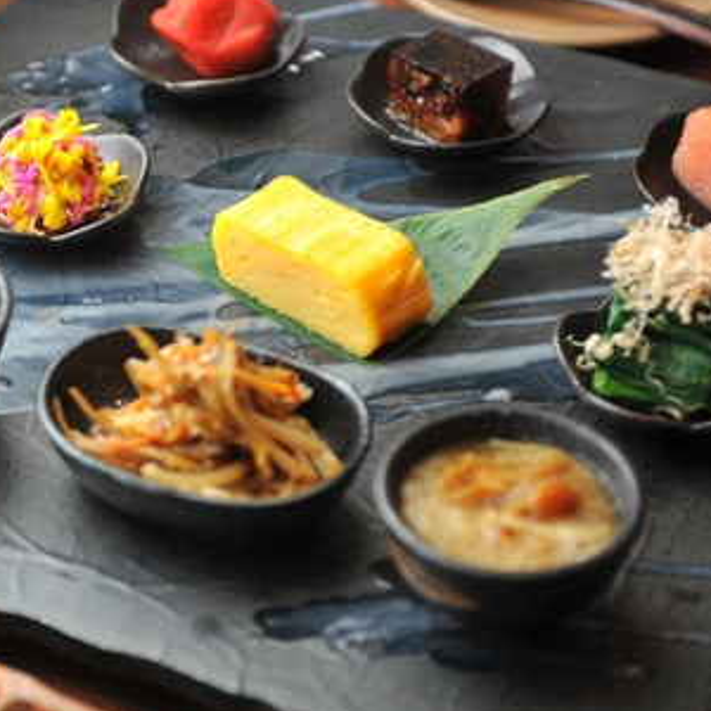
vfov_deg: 13.7
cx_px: 83
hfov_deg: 13.6
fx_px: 2951
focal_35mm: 127
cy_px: 358
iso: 400
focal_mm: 70
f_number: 3.5
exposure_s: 1/125
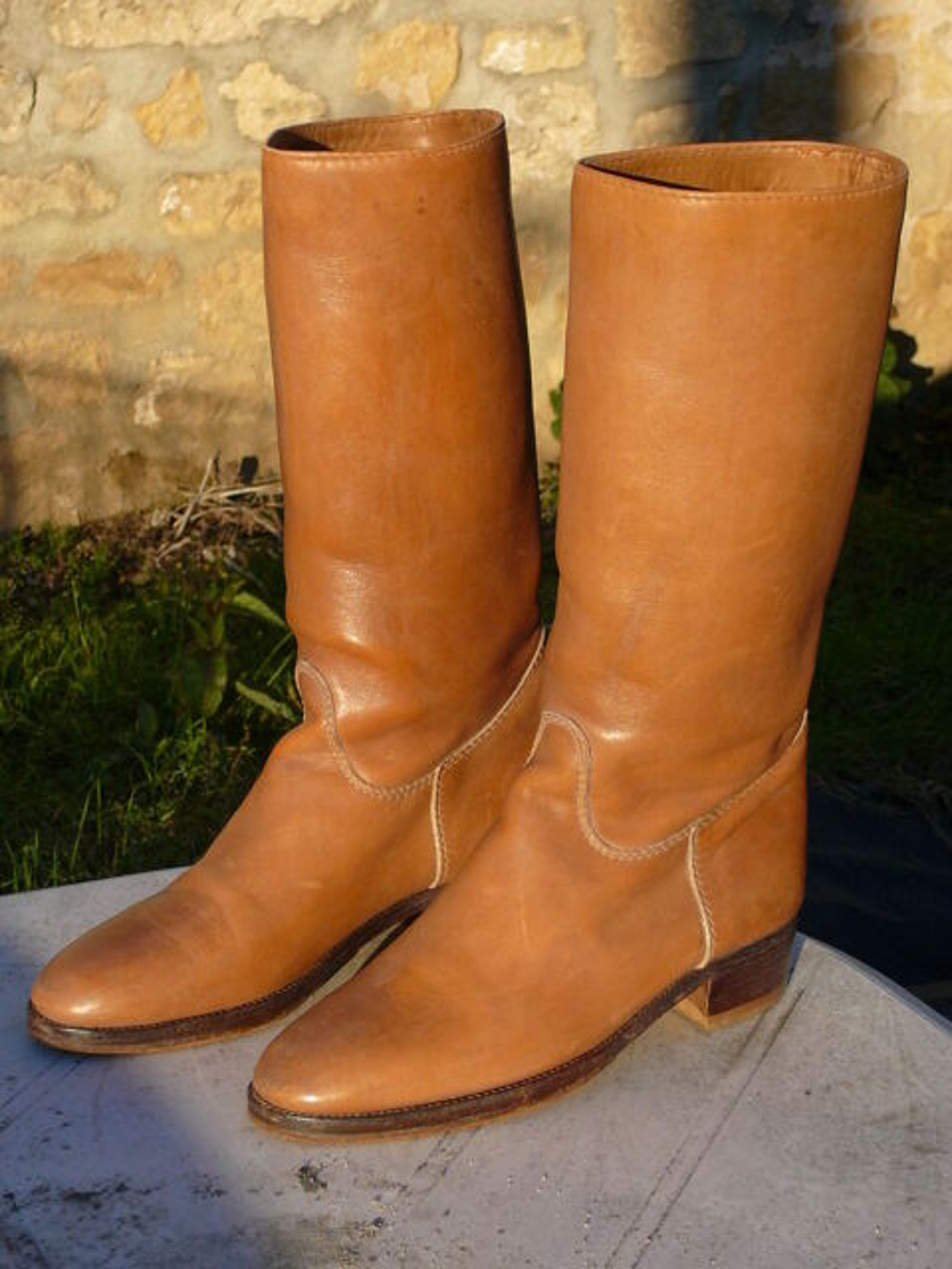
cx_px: 476
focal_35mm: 71
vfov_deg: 27.4
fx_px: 2603
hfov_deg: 20.7
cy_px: 634
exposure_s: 1/500
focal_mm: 10.5
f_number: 3.7
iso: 80
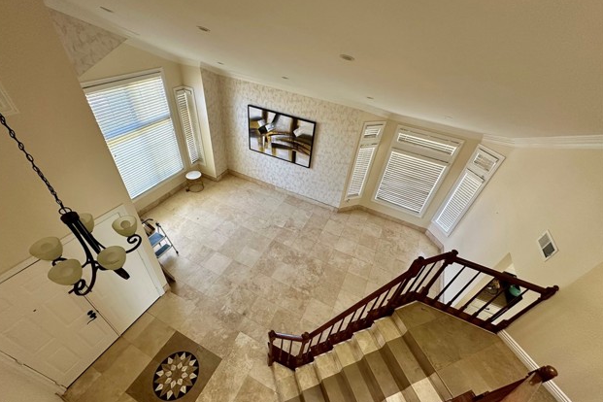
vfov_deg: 77.3
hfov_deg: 100.4
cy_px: 206
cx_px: 297
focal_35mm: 15
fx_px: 251
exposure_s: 1/99
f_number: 2.2
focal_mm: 2.22
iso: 160
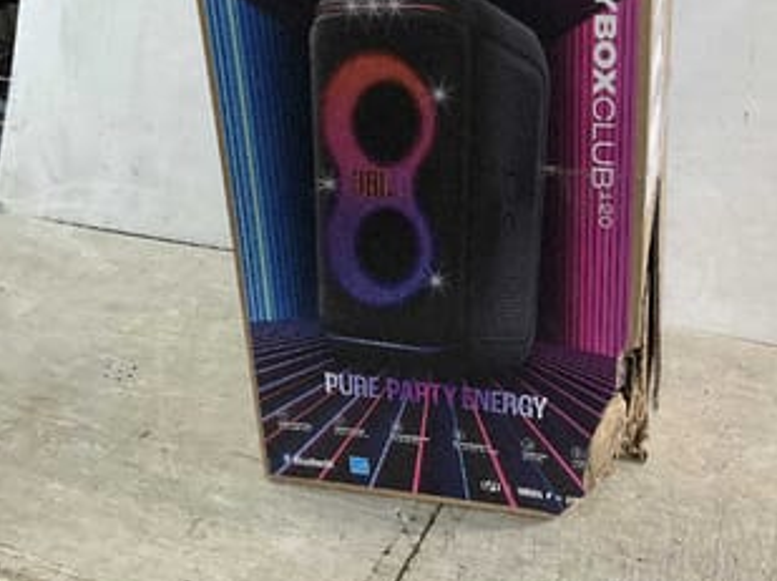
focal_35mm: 47
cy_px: 165
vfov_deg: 30.4
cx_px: 485
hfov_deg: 40.2
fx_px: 1054
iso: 80
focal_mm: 3
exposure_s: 1/50
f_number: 1.8
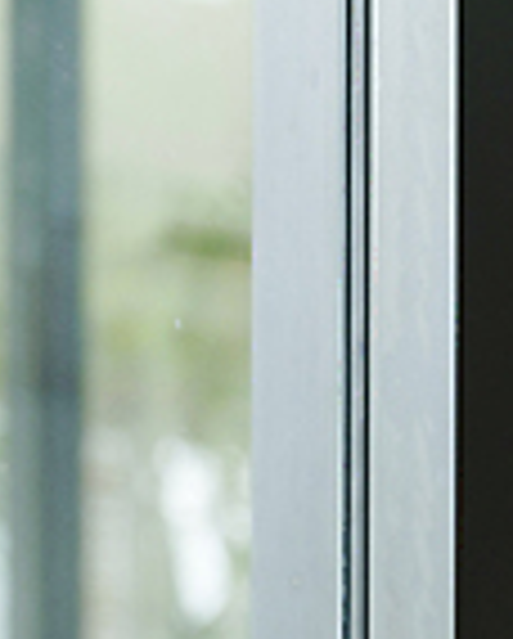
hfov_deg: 6.8
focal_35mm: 218
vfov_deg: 8.8
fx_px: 4128
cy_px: 684
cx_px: 1174
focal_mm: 36.5
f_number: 2.8
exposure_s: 1/125
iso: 250
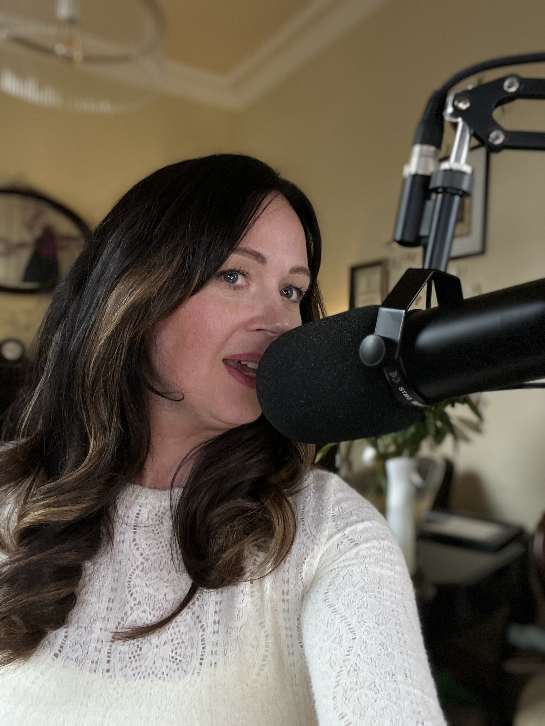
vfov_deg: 60.0
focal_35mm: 30
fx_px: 630
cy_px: 363
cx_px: 272
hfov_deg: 46.8
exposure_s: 1/54
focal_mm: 2.71
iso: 400
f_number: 2.2
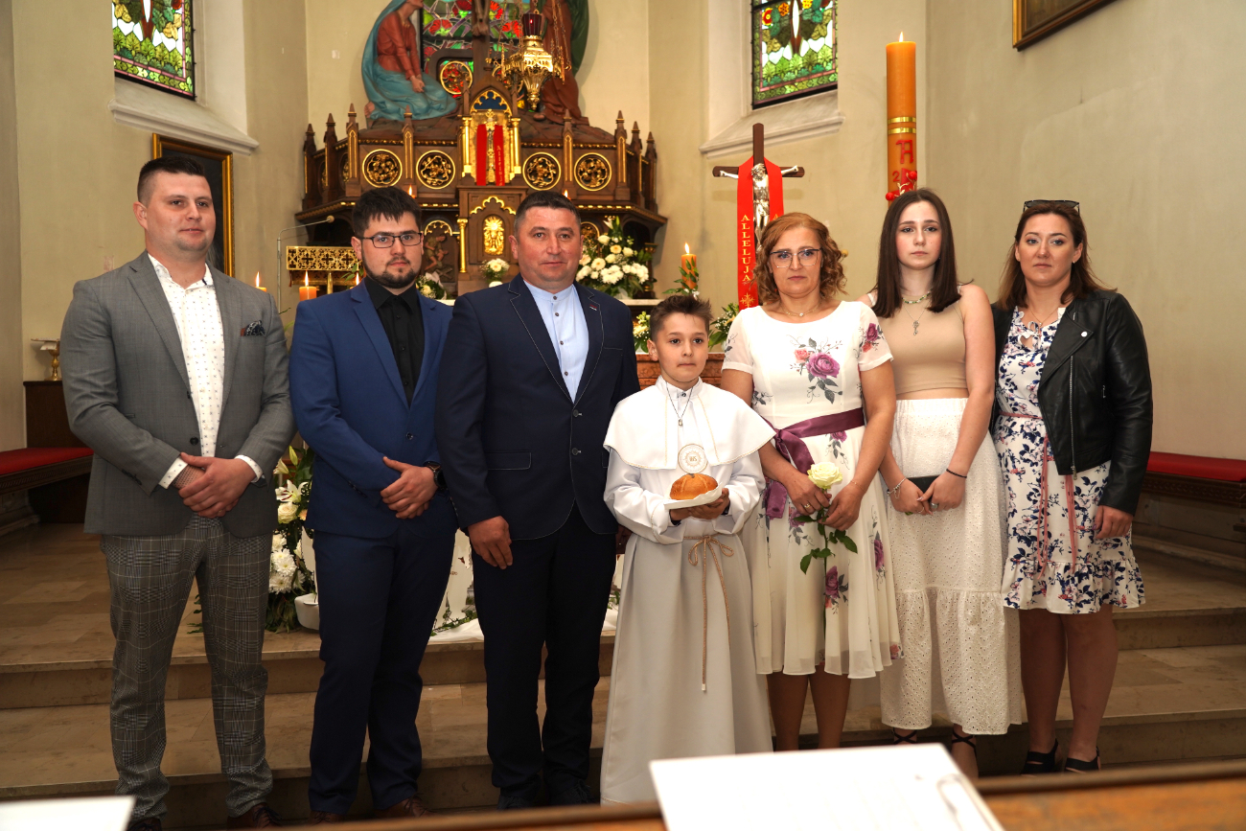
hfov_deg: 57.2
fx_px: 1142
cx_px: 623
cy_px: 416
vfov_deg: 40.0
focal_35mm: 33
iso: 400
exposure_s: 1/100
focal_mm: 33
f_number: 4
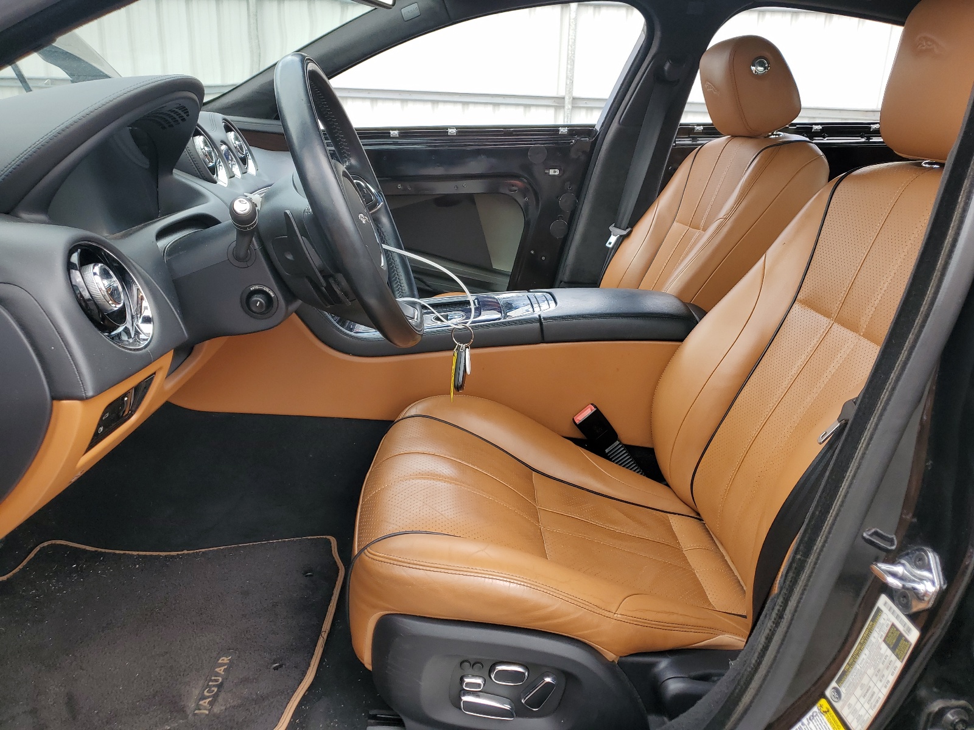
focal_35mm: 26
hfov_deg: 67.3
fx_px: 732
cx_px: 487
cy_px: 365
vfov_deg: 53.1
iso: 50
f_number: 1.5
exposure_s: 1/286
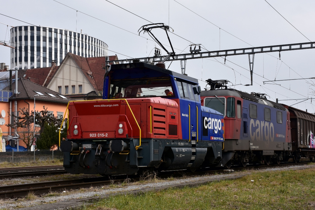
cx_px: 158
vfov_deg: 22.6
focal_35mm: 60
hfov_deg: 33.4
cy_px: 105
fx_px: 525
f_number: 11
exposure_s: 1/125
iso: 160
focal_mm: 40
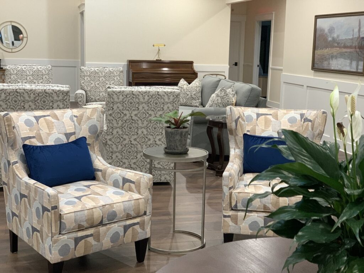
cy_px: 136
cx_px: 182
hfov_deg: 36.8
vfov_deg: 28.0
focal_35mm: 52
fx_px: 547
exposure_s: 1/60
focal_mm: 6
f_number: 2.4
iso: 200
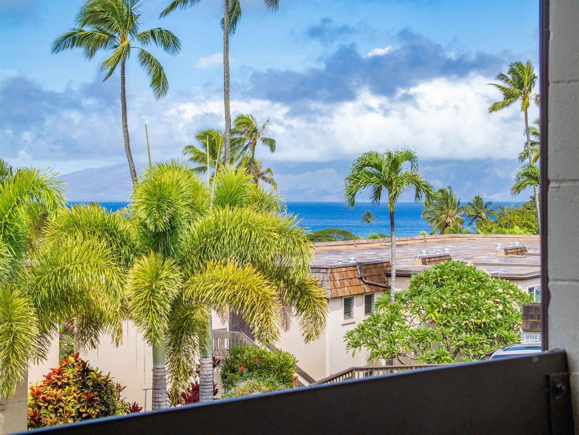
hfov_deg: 27.0
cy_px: 218
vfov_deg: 20.5
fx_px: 1205
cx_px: 290
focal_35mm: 72
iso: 400
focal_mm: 36
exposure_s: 1/500
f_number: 8
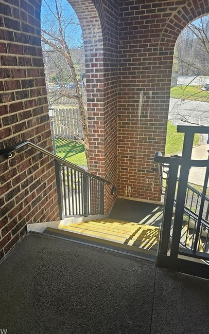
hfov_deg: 49.1
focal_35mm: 25
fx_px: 228
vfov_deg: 72.6
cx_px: 90
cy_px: 167
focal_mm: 6.3
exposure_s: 1/359
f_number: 1.7
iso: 50
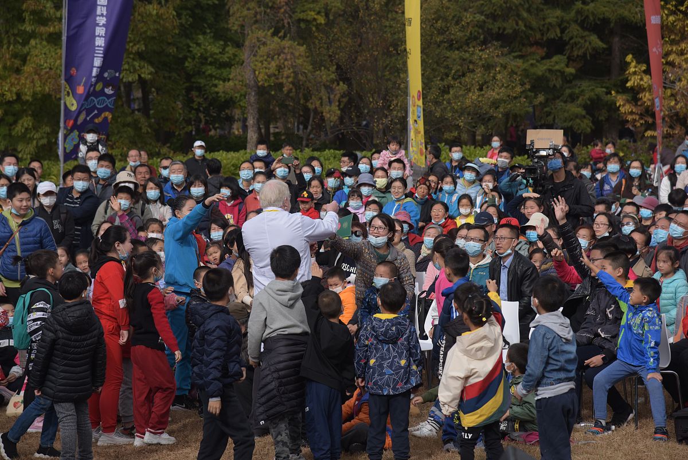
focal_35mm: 120
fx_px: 2294
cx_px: 344
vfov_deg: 11.4
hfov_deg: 17.1
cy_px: 230
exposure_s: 1/1250
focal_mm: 120
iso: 320
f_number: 6.3
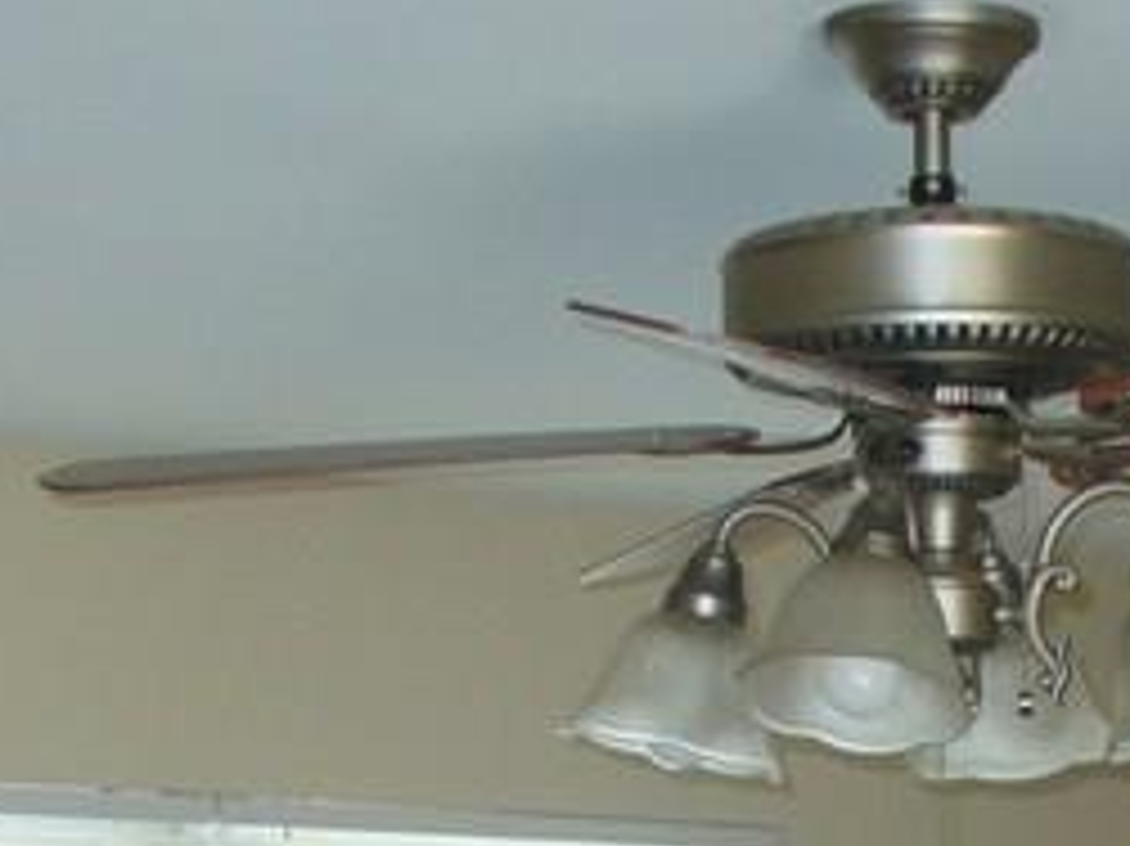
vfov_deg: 9.3
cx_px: 1193
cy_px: 1642
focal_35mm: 151
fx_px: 4927
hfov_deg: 12.9
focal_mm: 6.1
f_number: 2.8
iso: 100
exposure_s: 1/50
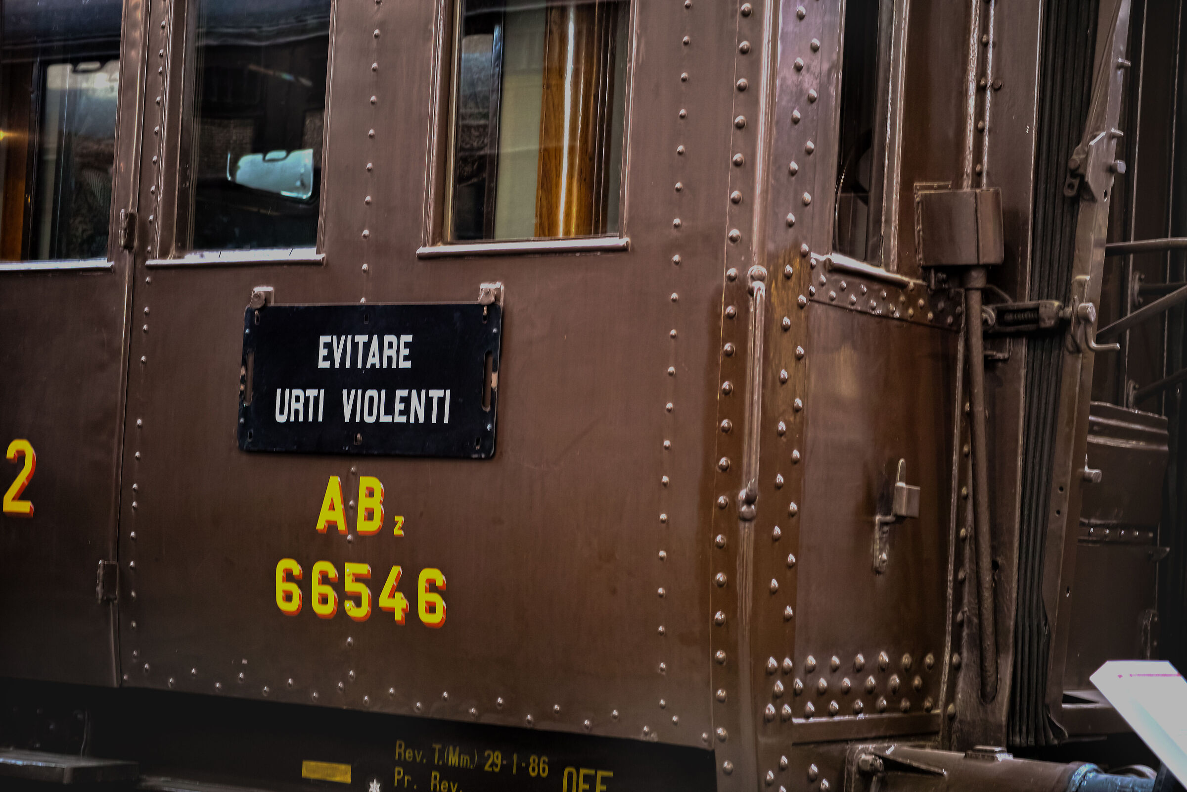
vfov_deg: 18.2
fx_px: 2473
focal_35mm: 75
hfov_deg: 27.0
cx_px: 594
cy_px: 396
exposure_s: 1/40
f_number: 2.8
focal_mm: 50
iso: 320
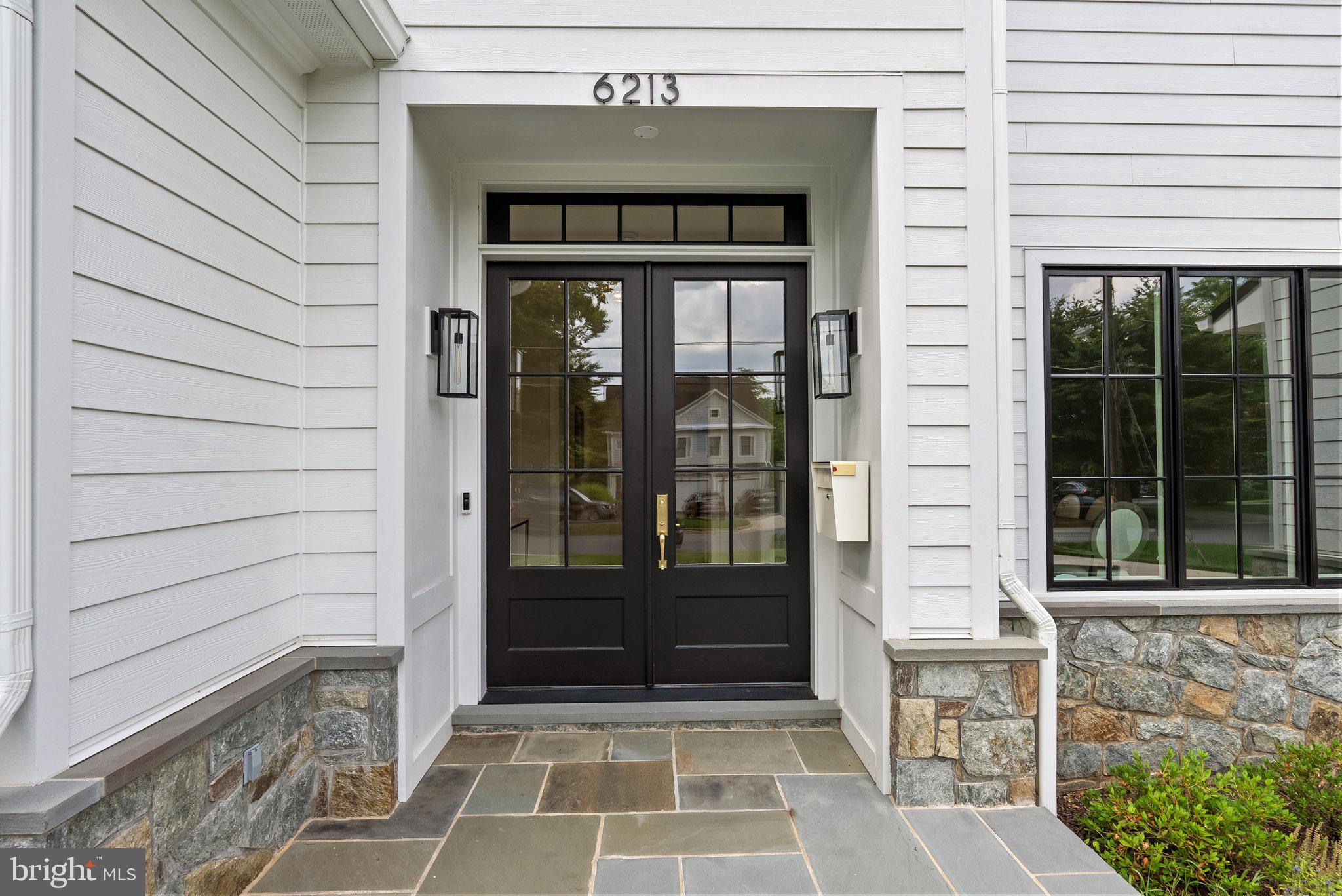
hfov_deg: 88.4
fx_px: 690
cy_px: 448
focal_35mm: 18
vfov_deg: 66.0
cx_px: 671
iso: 200
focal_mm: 18.5
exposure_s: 1/125
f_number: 7.1
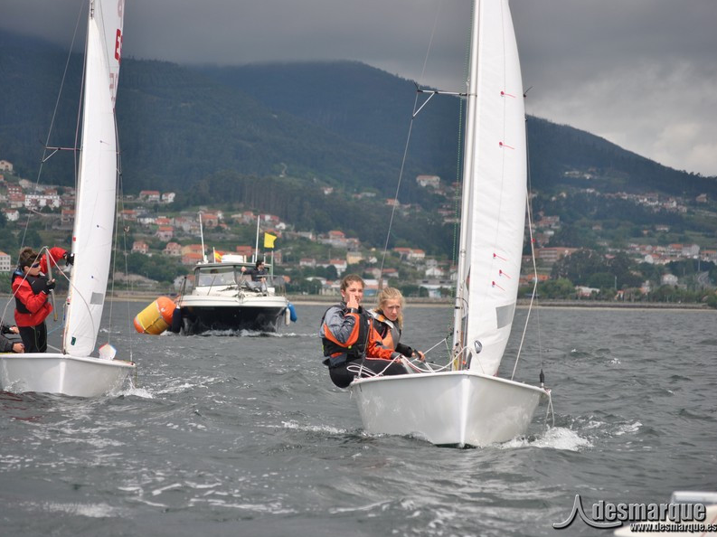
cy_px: 269
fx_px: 3313
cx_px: 325
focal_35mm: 160
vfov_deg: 9.3
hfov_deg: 12.4
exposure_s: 1/500
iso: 100
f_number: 4.5
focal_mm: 98
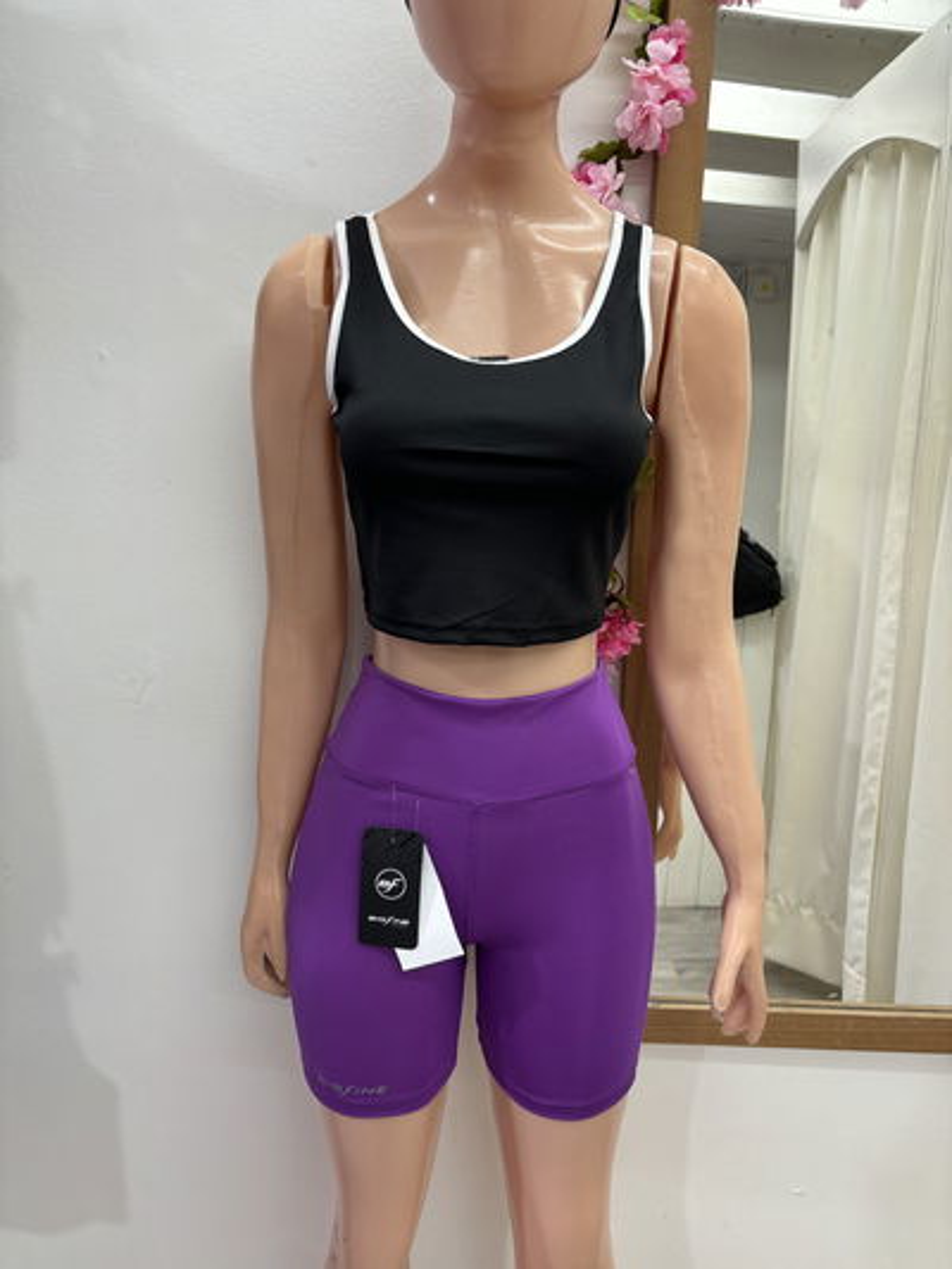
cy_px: 634
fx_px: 953
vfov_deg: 67.3
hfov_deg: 53.1
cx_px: 476
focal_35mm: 26
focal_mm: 5.96
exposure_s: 1/50
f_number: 1.6
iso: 80
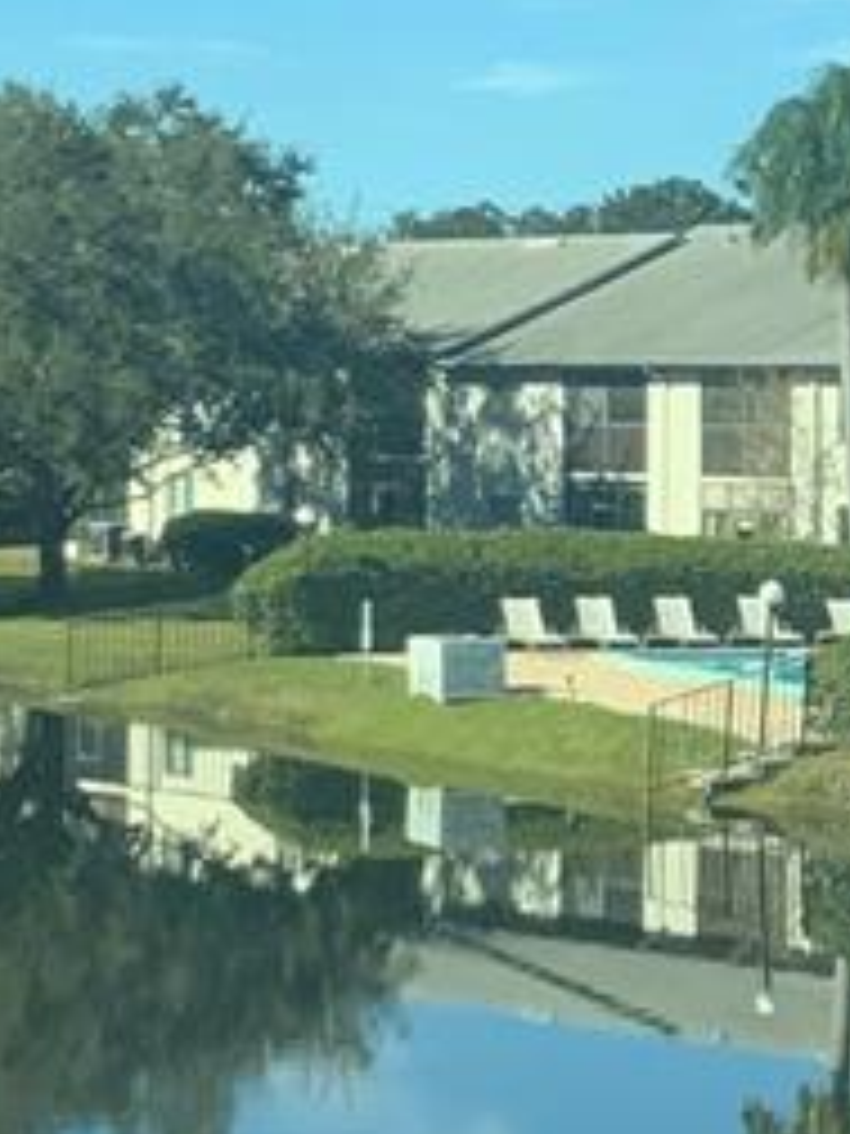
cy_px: 608
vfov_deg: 14.3
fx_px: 4518
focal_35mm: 138
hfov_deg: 10.5
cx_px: 1142
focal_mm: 3
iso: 16
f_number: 1.8
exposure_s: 1/700
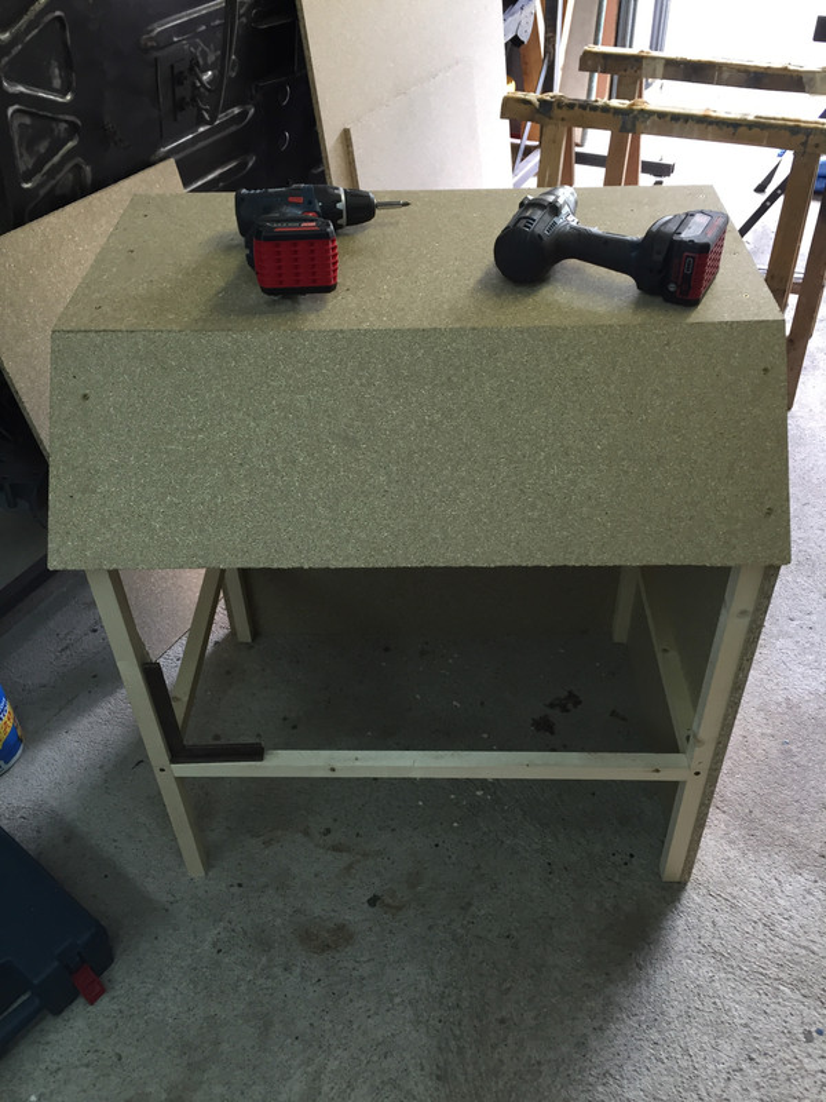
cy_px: 551
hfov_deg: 48.2
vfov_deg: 61.7
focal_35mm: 29
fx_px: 923
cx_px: 413
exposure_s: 1/33
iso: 80
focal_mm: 4.15
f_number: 2.2
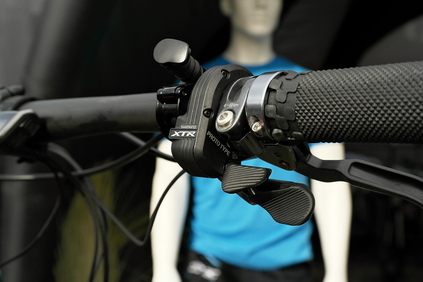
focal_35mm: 46
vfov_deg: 29.2
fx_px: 540
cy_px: 141
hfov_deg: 42.7
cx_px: 212
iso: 400
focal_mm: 30
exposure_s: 1/320
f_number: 8
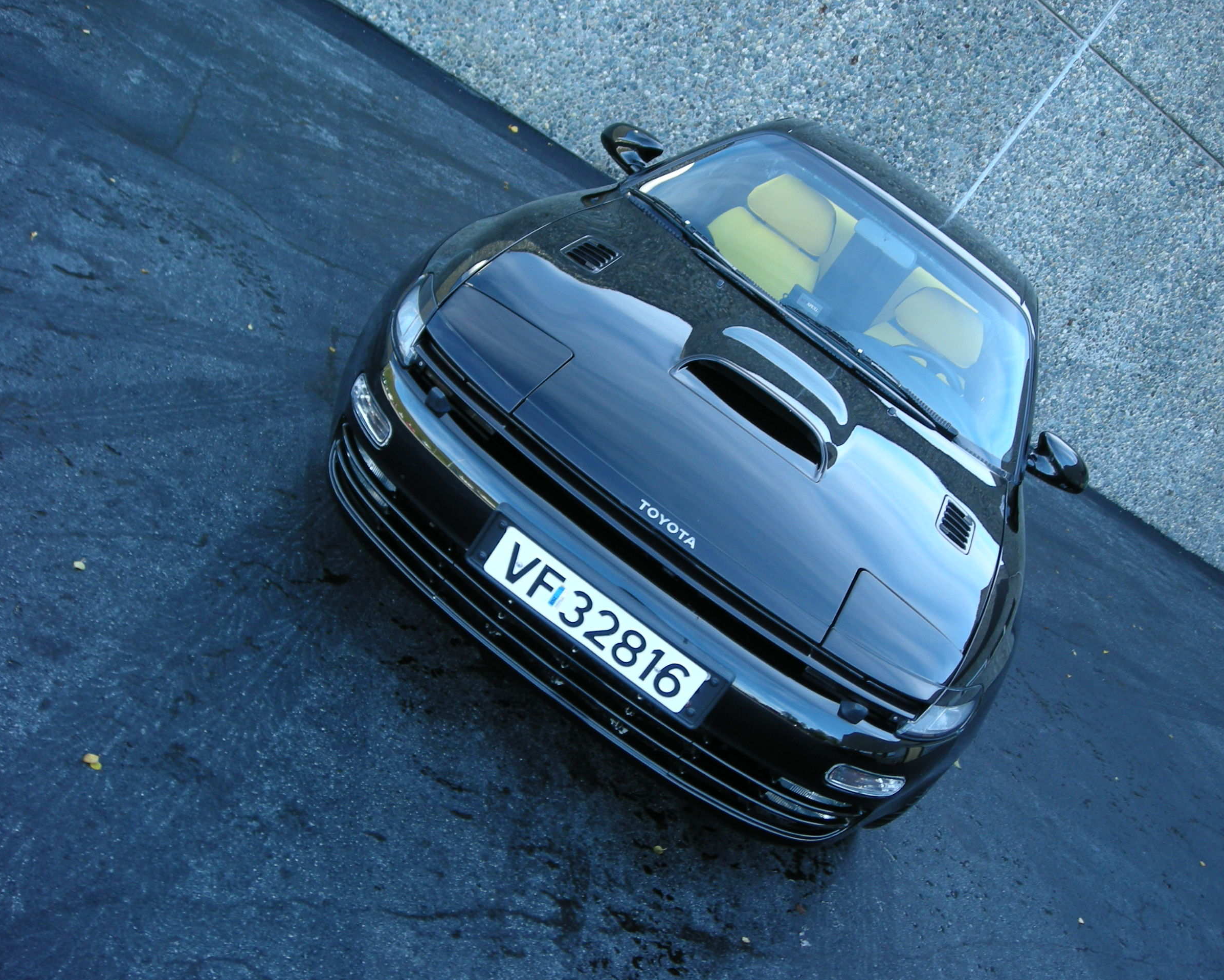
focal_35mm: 37
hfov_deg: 49.0
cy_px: 486
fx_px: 1341
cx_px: 660
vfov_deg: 40.1
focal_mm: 5.7
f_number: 2.8
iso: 61
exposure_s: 1/59.7
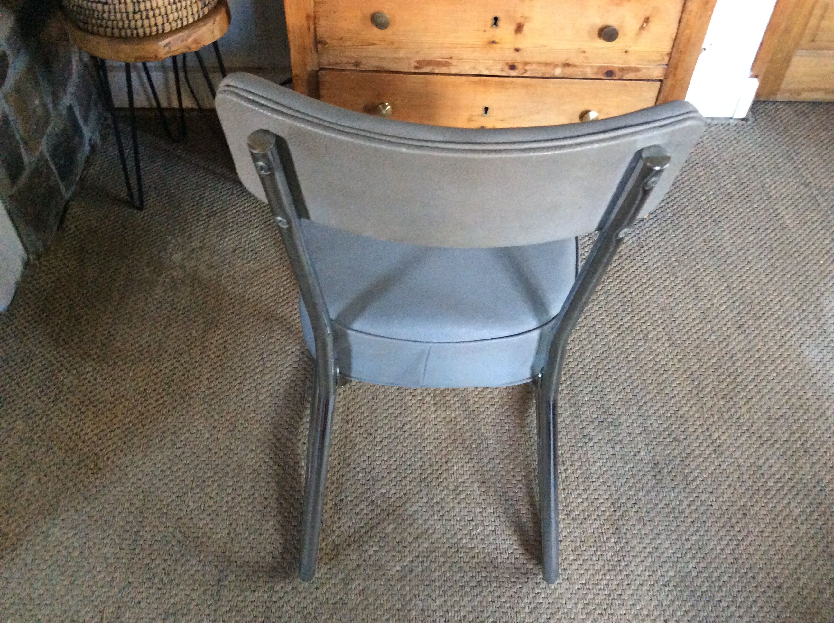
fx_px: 770
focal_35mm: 32
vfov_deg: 44.1
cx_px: 417
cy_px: 312
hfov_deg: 56.9
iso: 320
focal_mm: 3.3
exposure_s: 1/17
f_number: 2.4
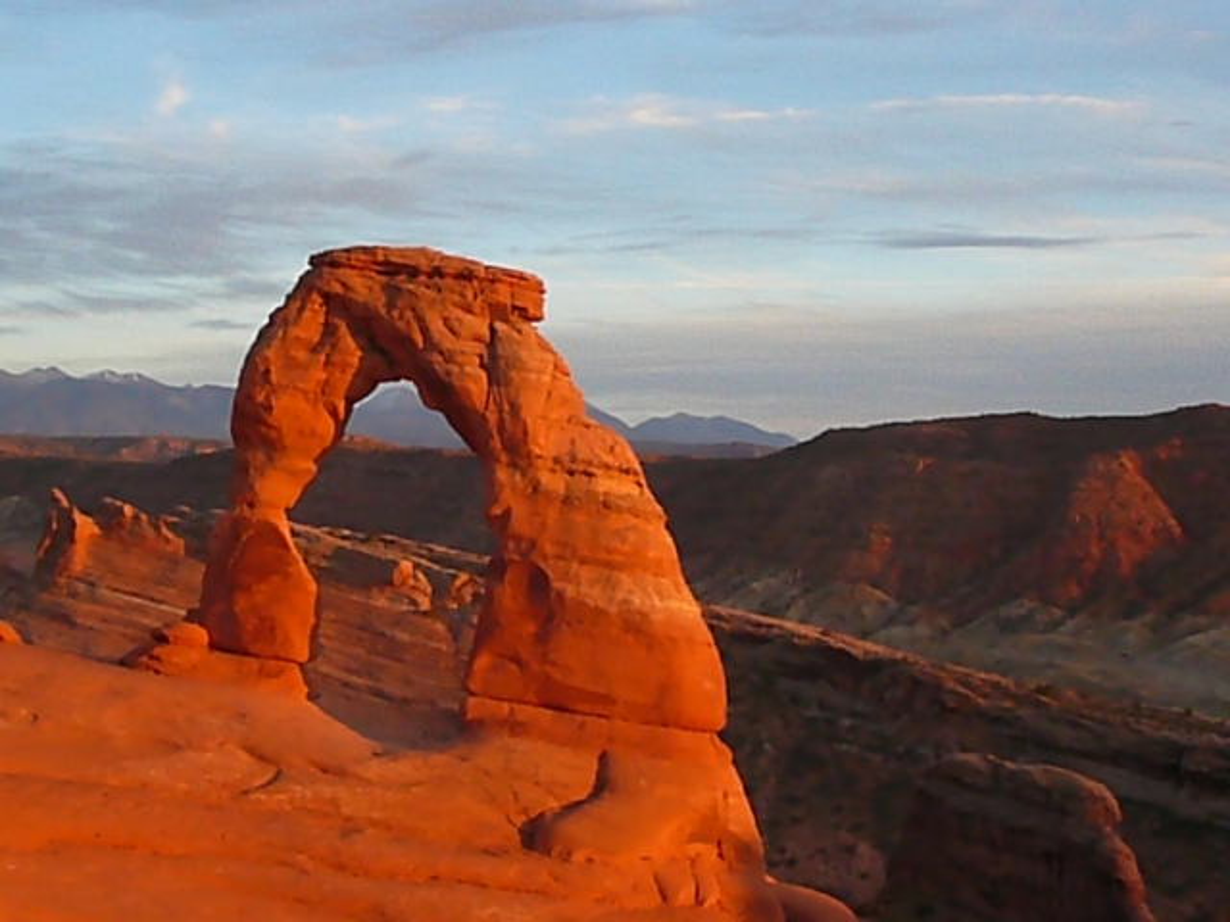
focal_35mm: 59
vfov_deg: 24.8
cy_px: 461
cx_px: 615
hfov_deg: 32.7
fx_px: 2096
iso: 800
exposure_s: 1/800
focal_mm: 8.7
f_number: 3.5
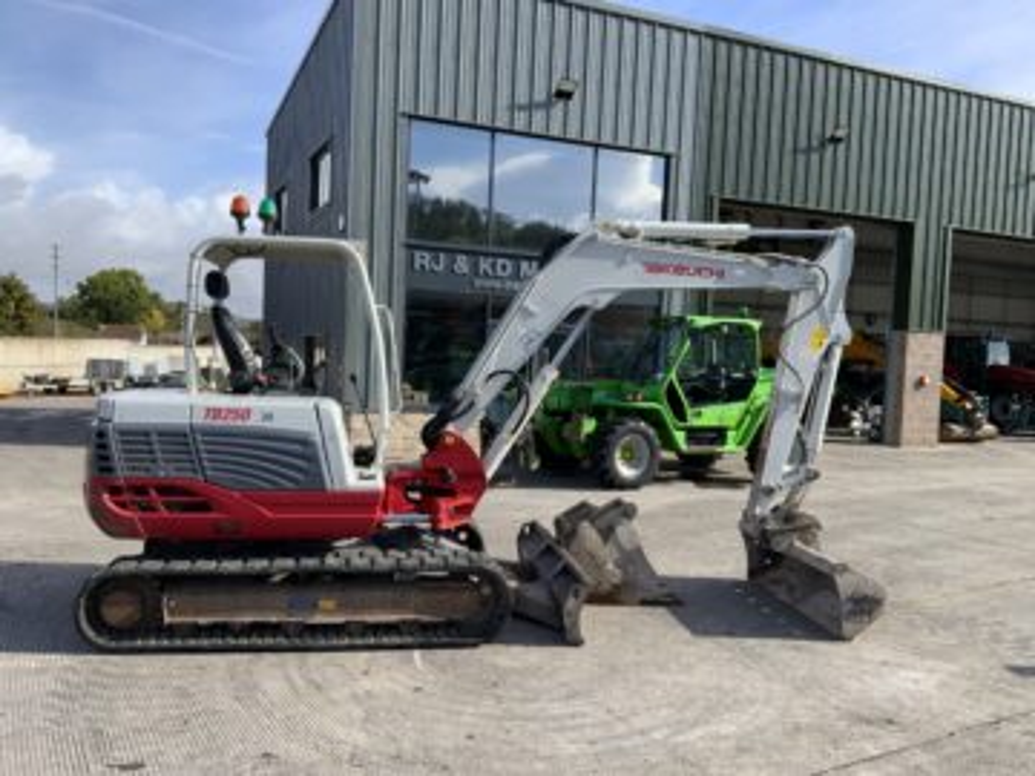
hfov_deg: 61.7
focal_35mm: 29
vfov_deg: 48.2
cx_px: 518
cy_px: 388
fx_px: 867
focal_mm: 3
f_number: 1.8
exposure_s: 1/1098
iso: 16
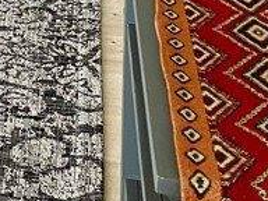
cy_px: -274
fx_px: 1030
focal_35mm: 133
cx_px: -211
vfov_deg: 9.9
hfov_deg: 13.4
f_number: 1.6
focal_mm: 5.1
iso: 125
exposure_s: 1/60
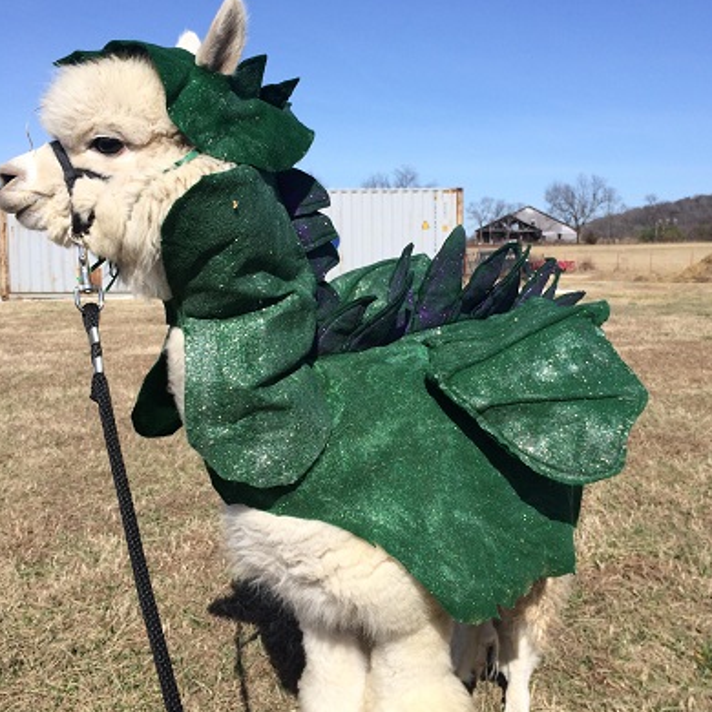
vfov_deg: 47.2
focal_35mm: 35
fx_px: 814
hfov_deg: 47.2
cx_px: 358
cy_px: 326
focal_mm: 4.15
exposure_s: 1/2283
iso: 32
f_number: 2.2
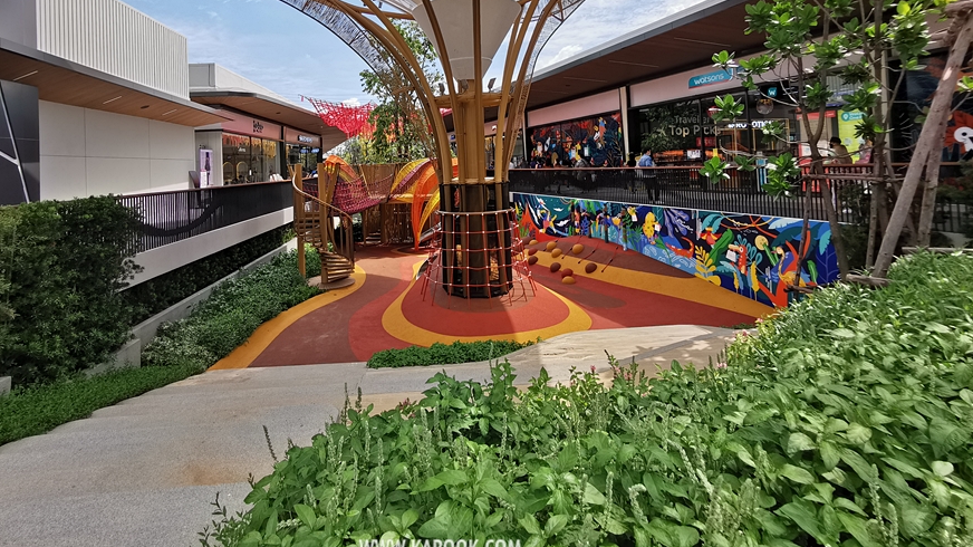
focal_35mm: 20
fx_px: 516
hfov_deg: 86.5
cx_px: 453
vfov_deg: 53.8
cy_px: 152
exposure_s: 1/1050
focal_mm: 2.35
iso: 50
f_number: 2.2
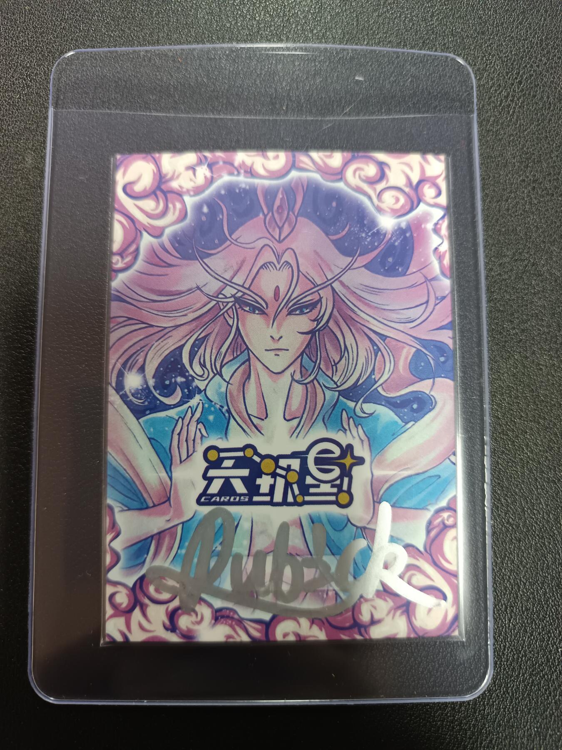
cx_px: 281
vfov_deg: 71.6
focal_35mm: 24
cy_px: 375
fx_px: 520
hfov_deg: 56.8
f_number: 1.7
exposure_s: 1/33.3
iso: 904
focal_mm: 5.31
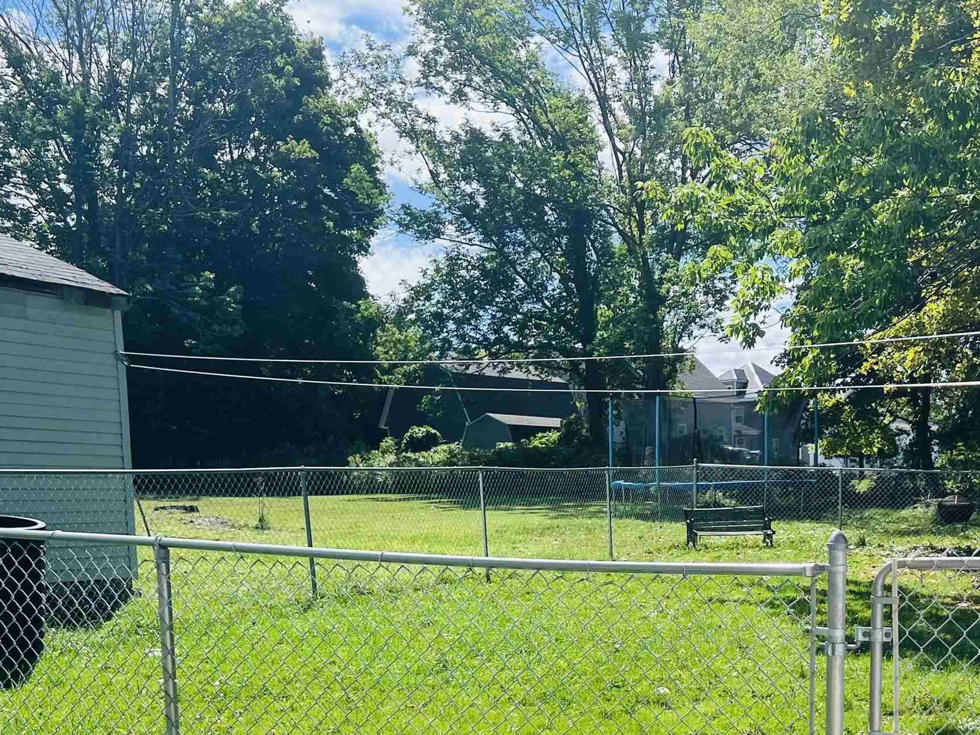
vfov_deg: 30.3
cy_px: 649
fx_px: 1302
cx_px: 652
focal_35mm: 46
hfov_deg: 40.7
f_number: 1.5
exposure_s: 1/3165
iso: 50
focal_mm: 5.7
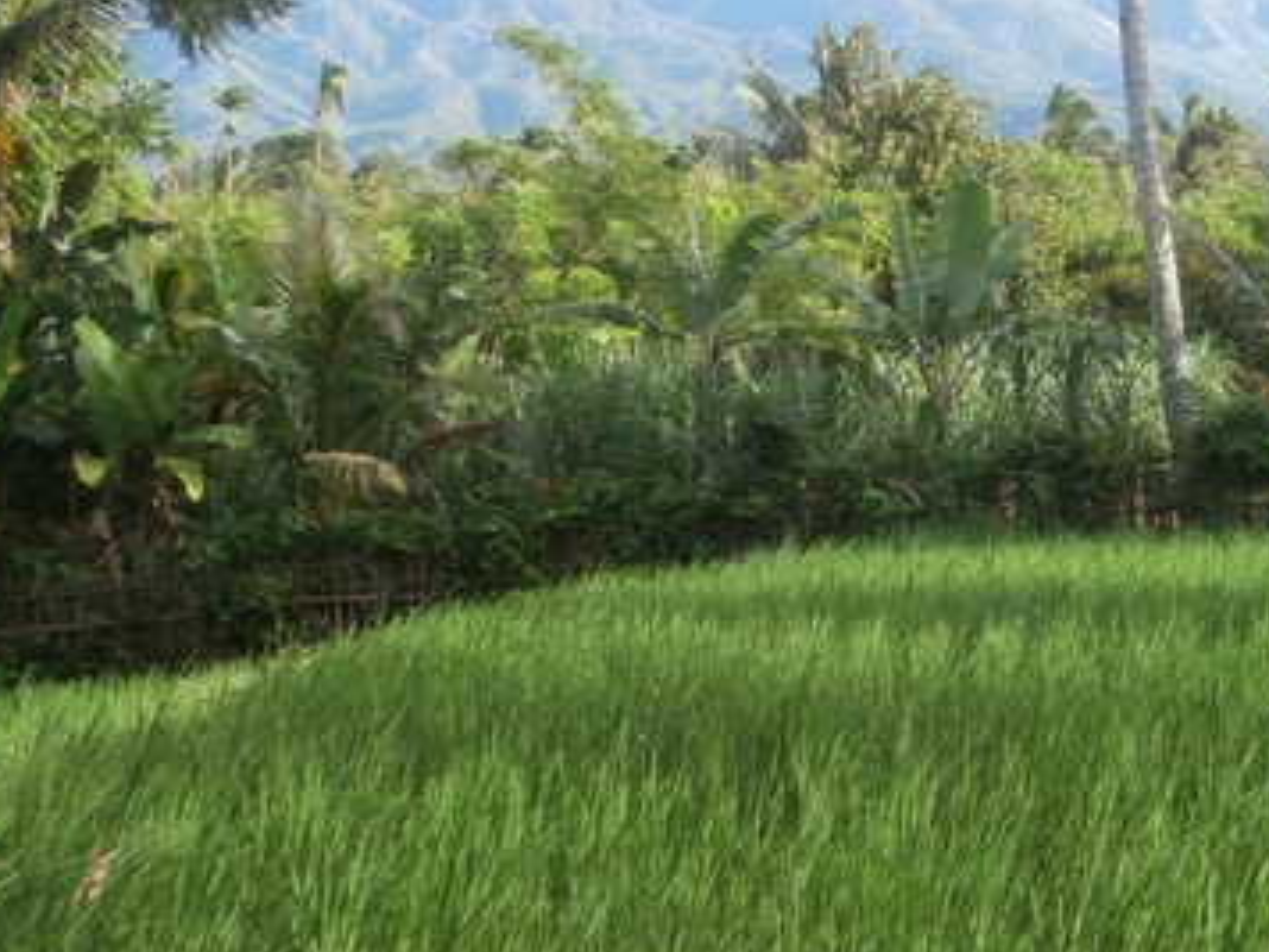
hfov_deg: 20.2
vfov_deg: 15.4
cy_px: 481
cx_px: 1019
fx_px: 3519
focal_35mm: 96
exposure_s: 1/100
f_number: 4.5
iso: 100
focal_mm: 10.11
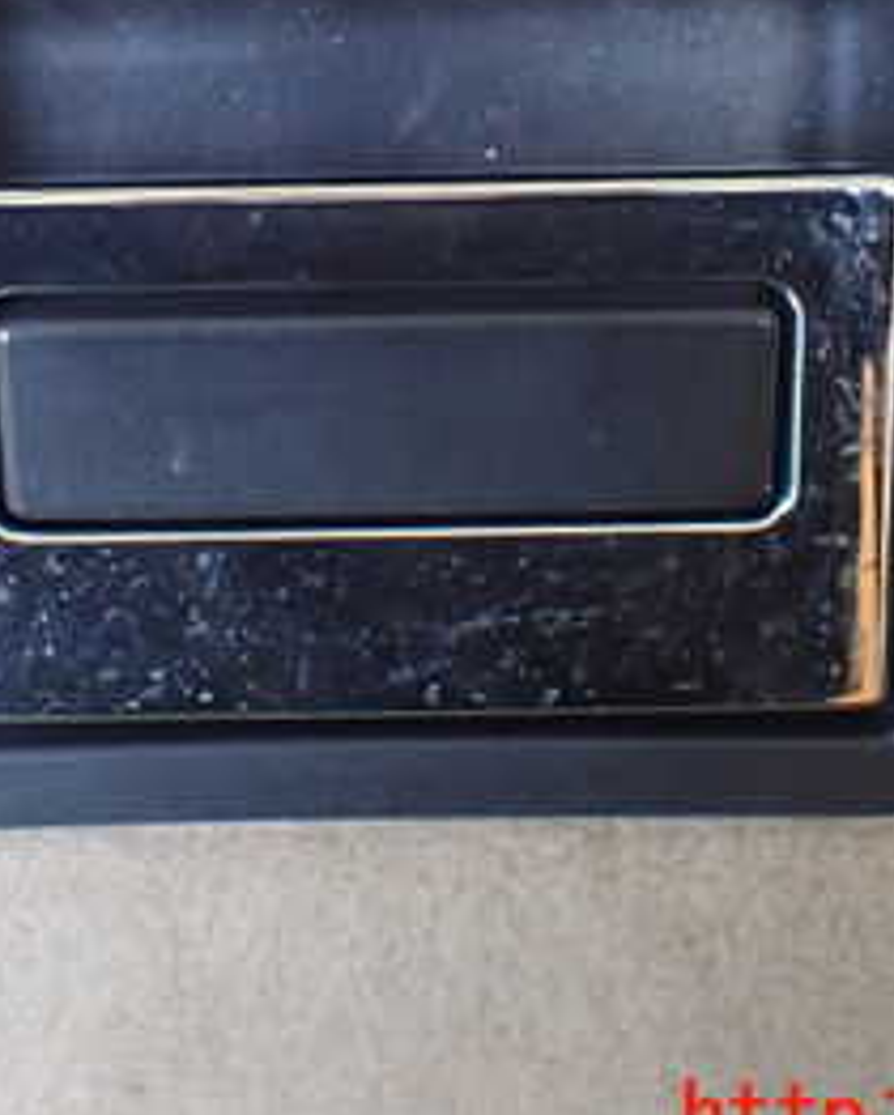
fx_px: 2213
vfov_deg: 27.7
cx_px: 366
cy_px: 217
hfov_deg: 22.8
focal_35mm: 67
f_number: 2.3
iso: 640
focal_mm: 5.4
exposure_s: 1/125
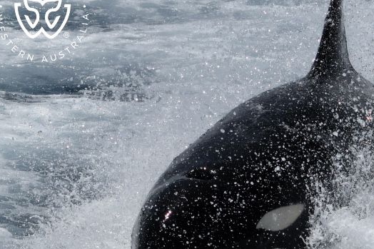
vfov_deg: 11.5
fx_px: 1236
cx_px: 280
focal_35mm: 119
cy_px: 156
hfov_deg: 17.1
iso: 280
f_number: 5
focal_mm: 78
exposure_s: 1/8000
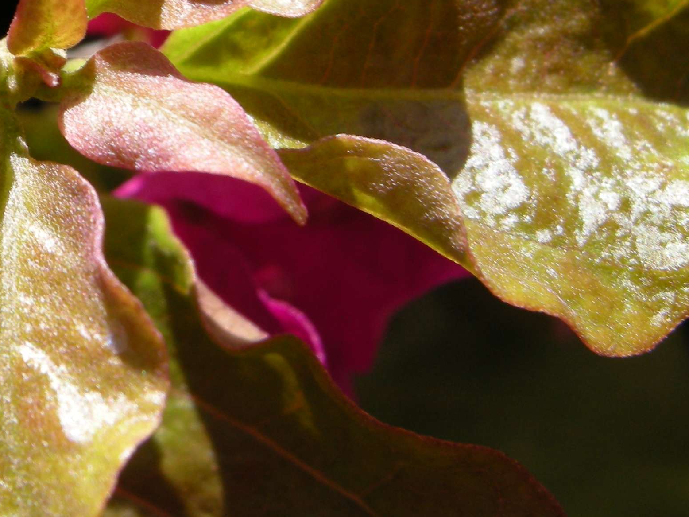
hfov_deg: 21.0
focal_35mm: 90
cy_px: 66
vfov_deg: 16.2
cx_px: -20
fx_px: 1791
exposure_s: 1/160
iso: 64
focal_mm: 7.5
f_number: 4.8
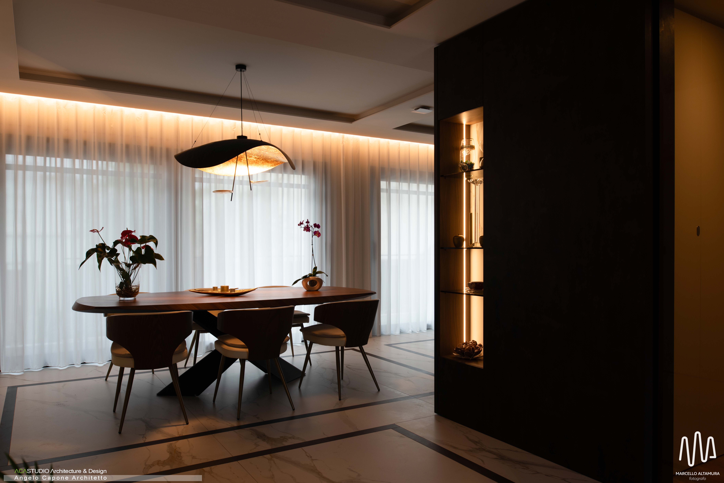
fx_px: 483
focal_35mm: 24
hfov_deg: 73.7
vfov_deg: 53.2
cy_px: 242
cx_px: 362
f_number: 8
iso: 100
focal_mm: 24
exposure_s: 1/10
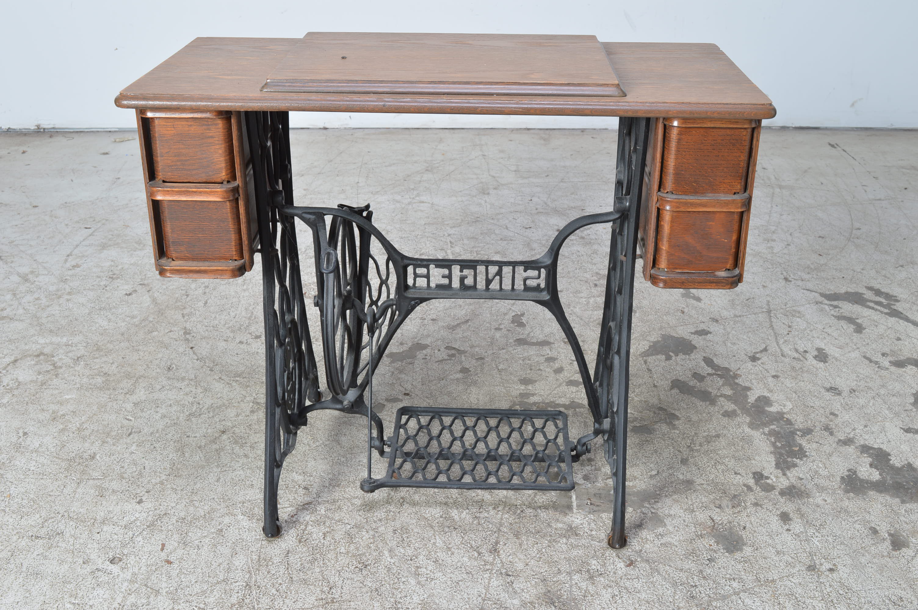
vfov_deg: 33.0
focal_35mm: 40
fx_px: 1032
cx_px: 459
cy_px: 305
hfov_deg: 48.0
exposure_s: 1/125
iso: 100
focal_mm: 27
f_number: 9
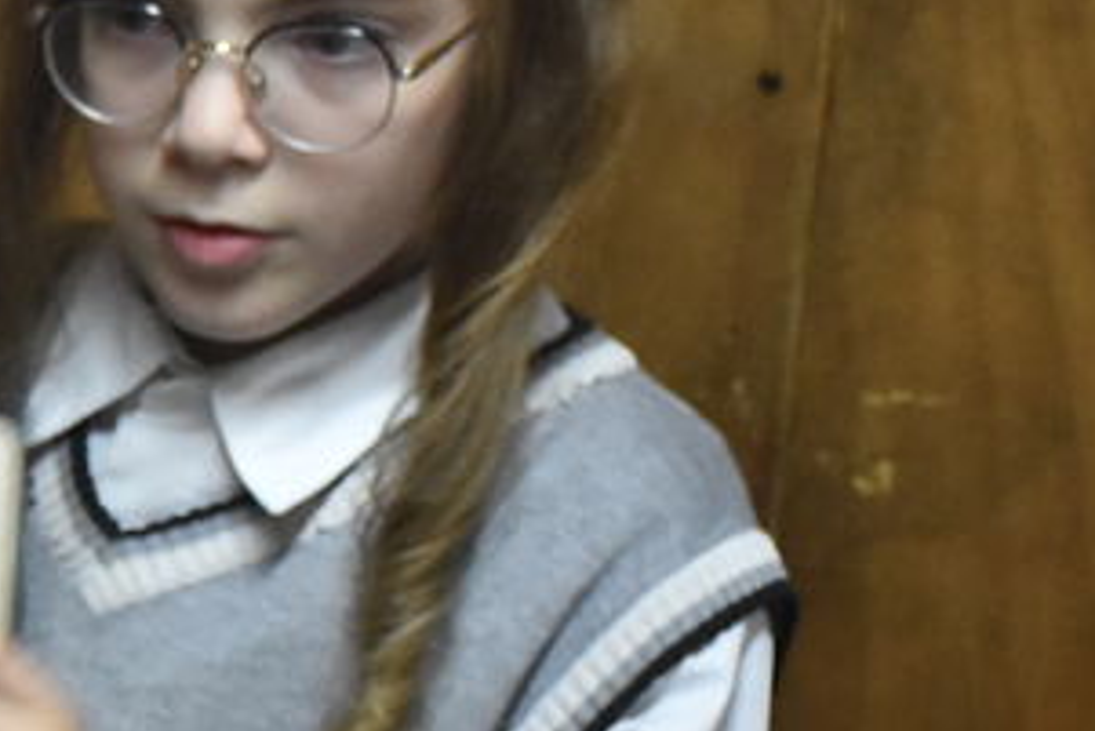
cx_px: -1411
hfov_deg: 7.9
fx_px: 7435
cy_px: 1098
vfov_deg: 5.6
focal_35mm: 244
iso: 2000
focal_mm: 35
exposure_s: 1/60
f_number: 5.6
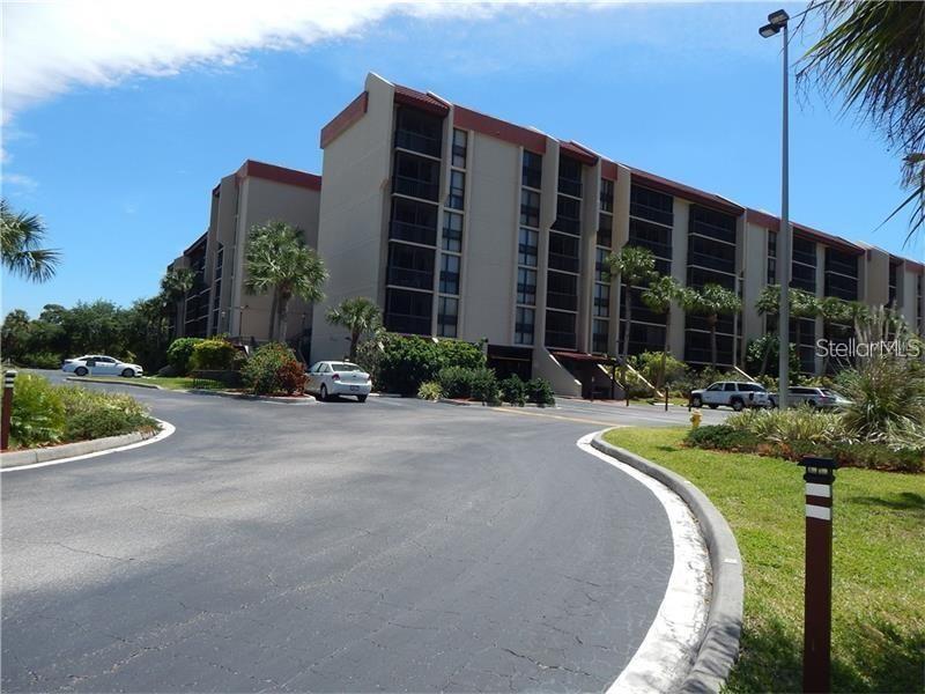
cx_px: 462
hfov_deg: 73.9
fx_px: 615
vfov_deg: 58.9
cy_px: 347
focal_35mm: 23
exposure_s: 1/1500
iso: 125
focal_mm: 4
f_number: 3
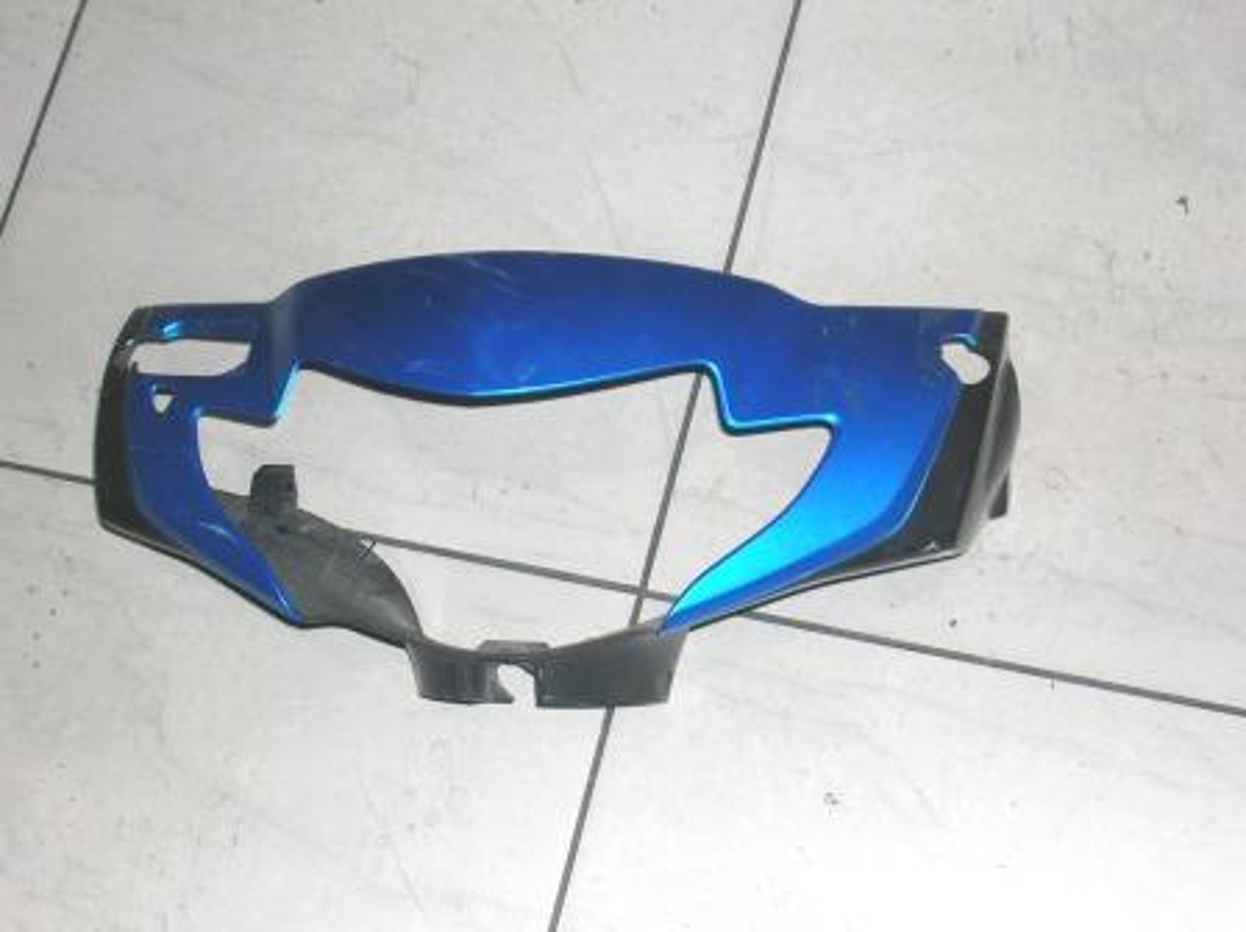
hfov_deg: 29.9
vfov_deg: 22.5
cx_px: 623
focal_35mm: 65
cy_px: 466
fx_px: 2337
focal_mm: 10.9
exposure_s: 1/60.1
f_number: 3.7
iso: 51
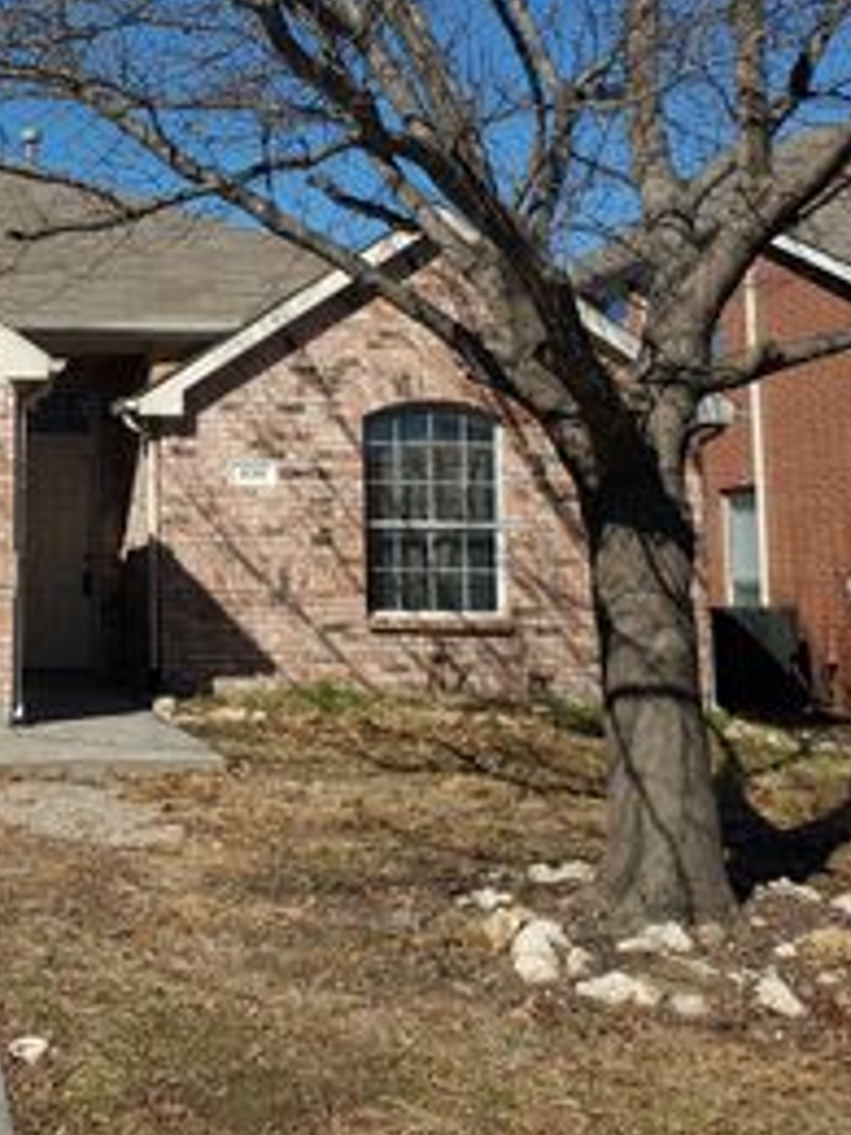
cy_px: 439
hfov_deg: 27.3
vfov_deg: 38.0
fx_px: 1639
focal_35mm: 50
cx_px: -13
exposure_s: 1/2452
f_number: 2.4
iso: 50
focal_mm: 4.3
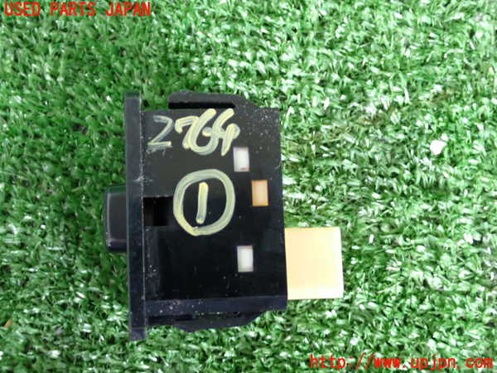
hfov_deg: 38.2
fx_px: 718
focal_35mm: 50
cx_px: 248
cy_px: 186
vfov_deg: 29.1
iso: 800
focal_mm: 9.01
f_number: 3.2
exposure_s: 1/30
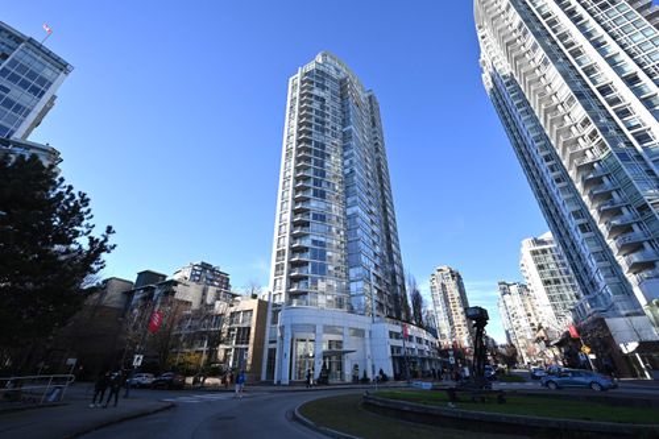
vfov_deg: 81.2
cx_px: 330
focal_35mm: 14
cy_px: 220
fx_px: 256
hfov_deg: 104.3
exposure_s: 1/320
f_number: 10
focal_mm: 14
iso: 320
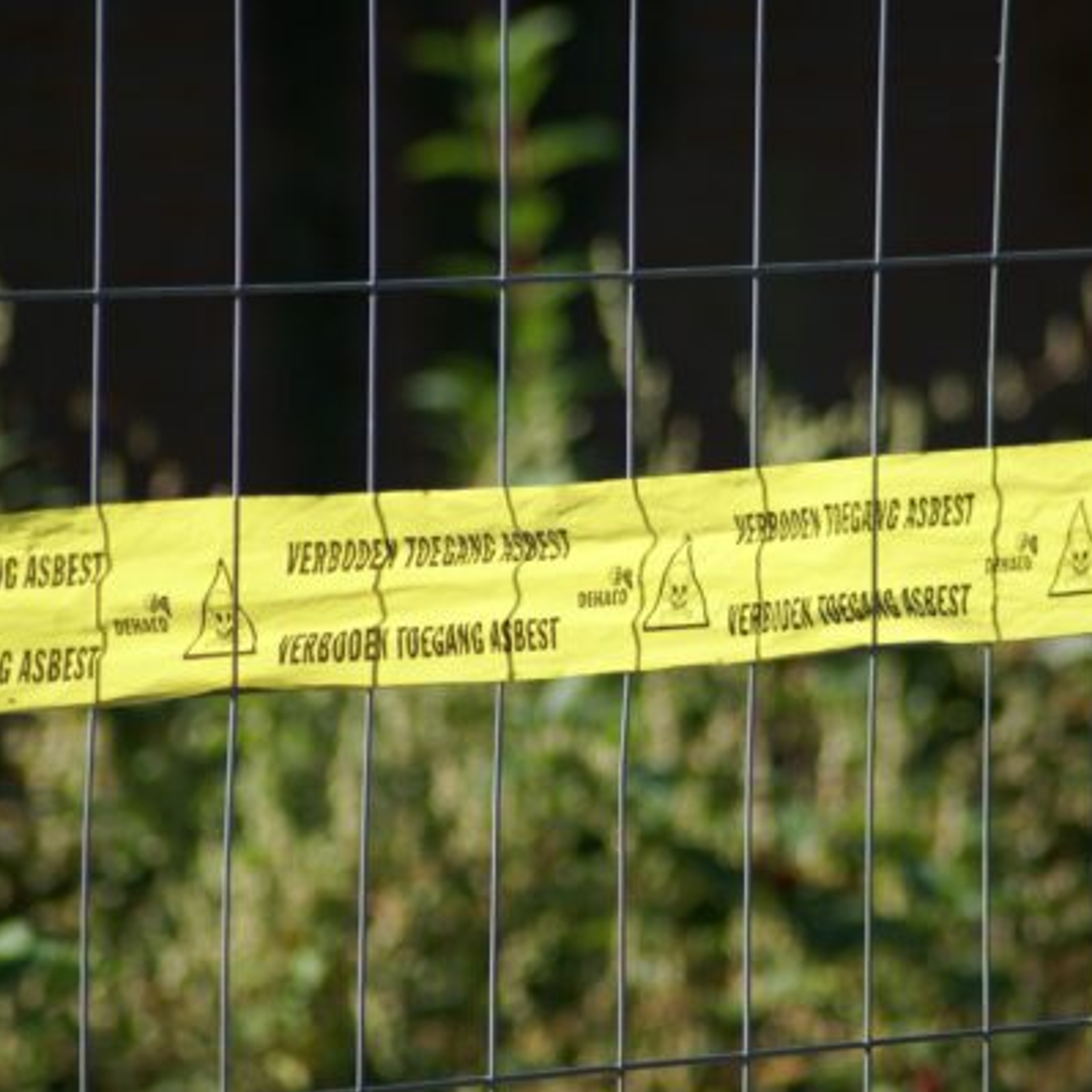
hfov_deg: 3.3
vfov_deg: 3.3
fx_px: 19166
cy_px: 547
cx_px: 632
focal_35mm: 537
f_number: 5.6
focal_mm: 280
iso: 125
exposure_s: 1/500
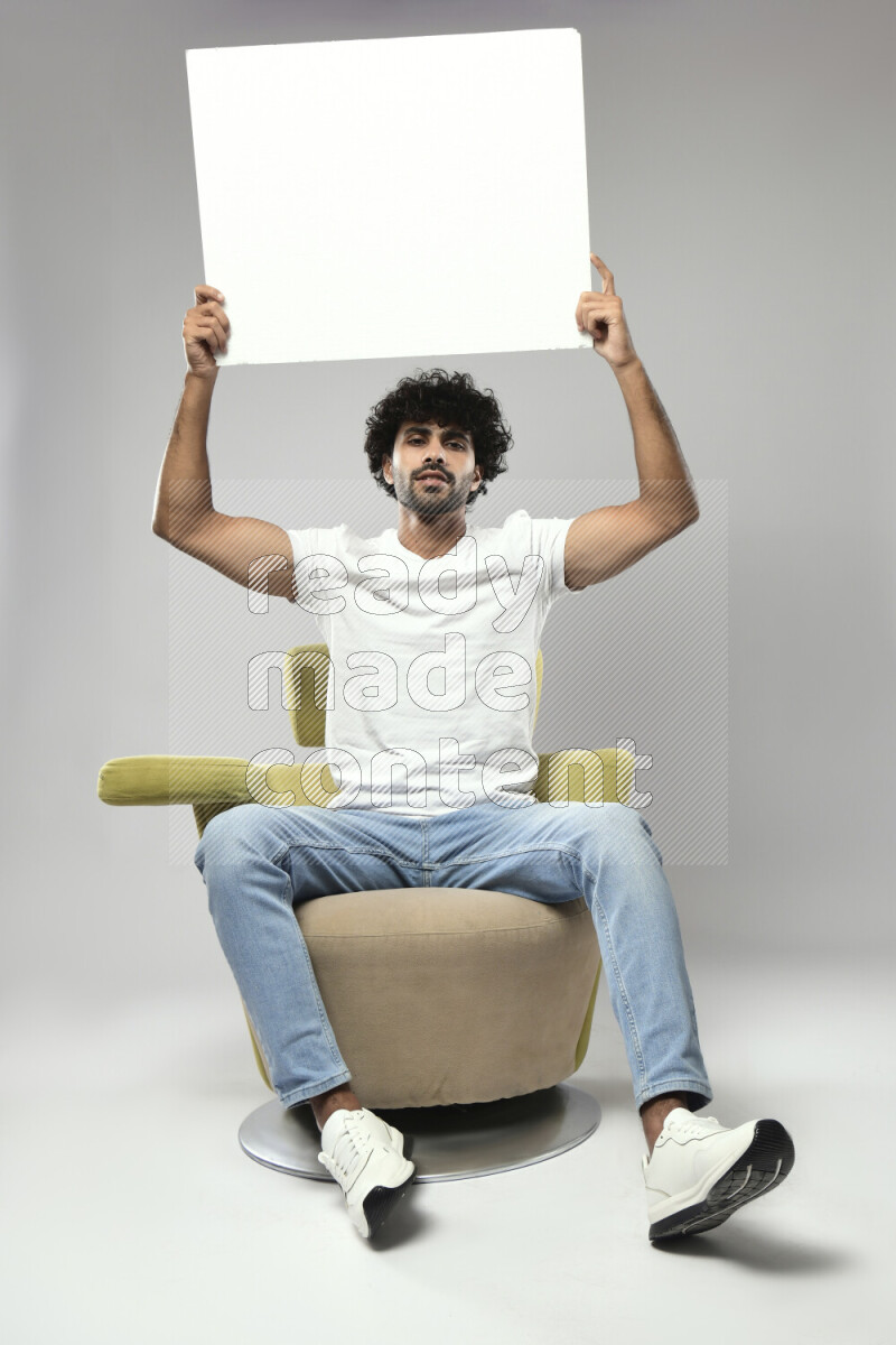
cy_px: 672
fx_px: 1195
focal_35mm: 32
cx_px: 448
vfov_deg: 58.7
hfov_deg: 41.1
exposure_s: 1/125
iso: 400
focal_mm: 32
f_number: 5.6
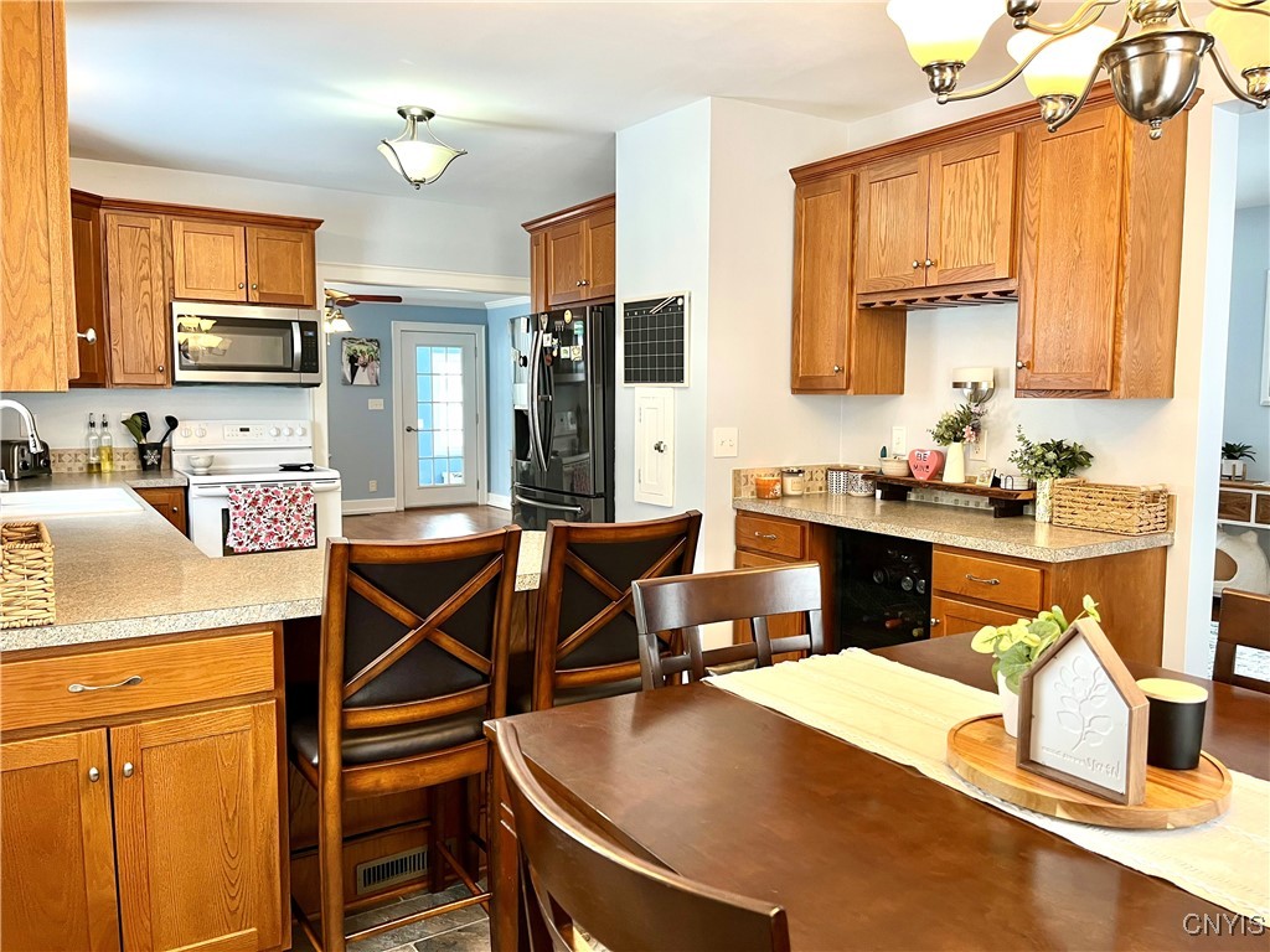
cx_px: 635
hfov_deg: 67.3
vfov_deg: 53.1
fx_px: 954
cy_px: 476
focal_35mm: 26
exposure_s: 1/60
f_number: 1.6
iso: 80
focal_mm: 5.1
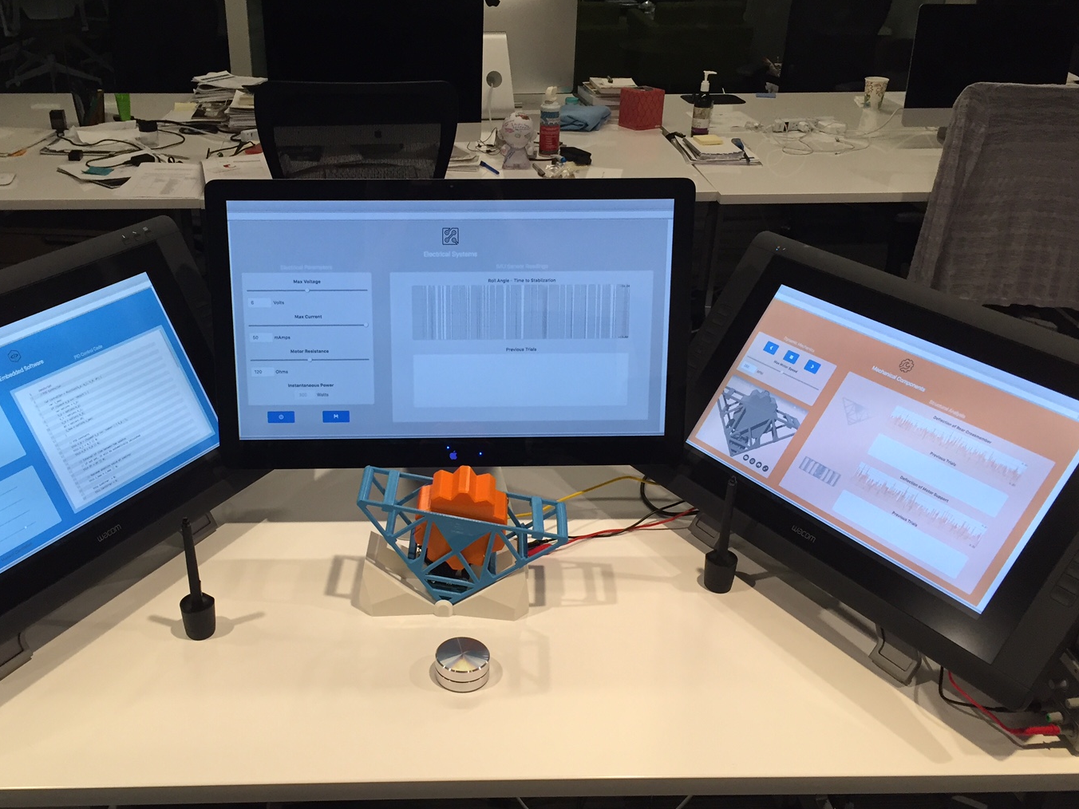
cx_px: 464
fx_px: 1091
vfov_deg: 40.7
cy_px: 434
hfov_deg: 52.5
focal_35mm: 35
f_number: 2.2
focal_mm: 4.15
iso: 50
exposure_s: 1/30
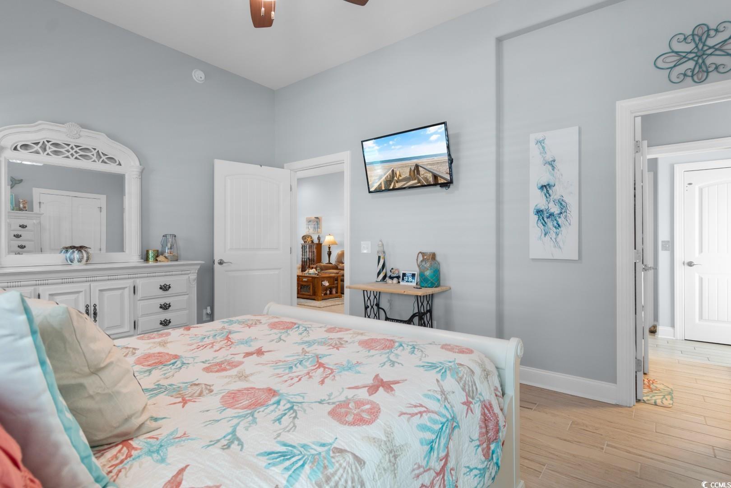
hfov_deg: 90.0
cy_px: 244
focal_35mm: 18
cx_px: 366
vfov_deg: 67.4
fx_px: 365
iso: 100
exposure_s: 1.3
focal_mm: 12
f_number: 4.8
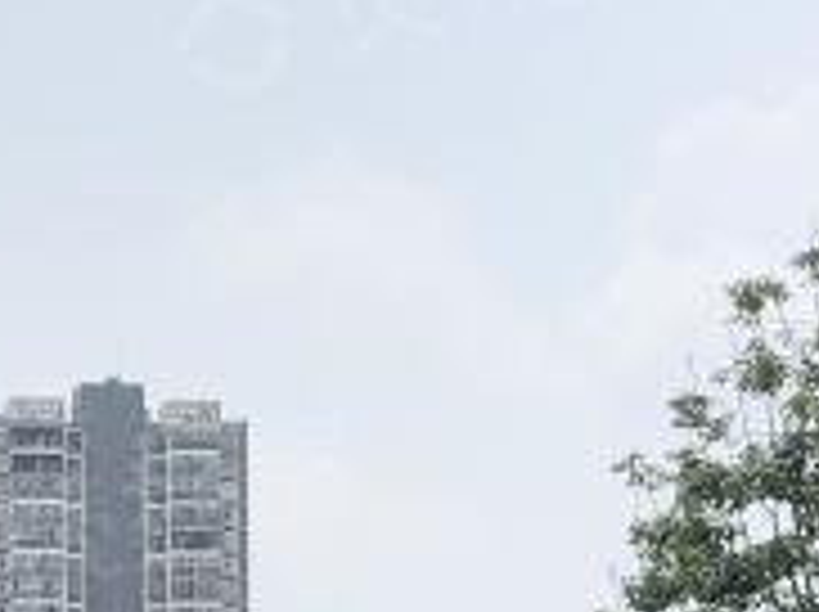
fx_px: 3639
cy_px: 945
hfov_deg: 12.7
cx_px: 27
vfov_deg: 9.3
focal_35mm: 154
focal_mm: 4
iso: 20
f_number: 1.8
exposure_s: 1/3003
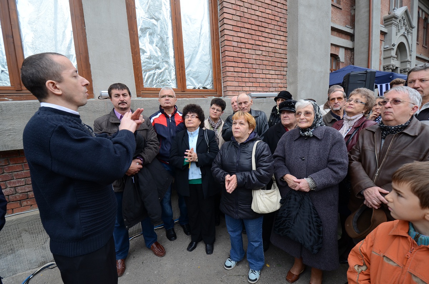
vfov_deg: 77.0
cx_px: 214
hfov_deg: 100.5
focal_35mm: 15
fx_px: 178
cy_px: 142
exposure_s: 1/125
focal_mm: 10
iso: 320
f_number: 5
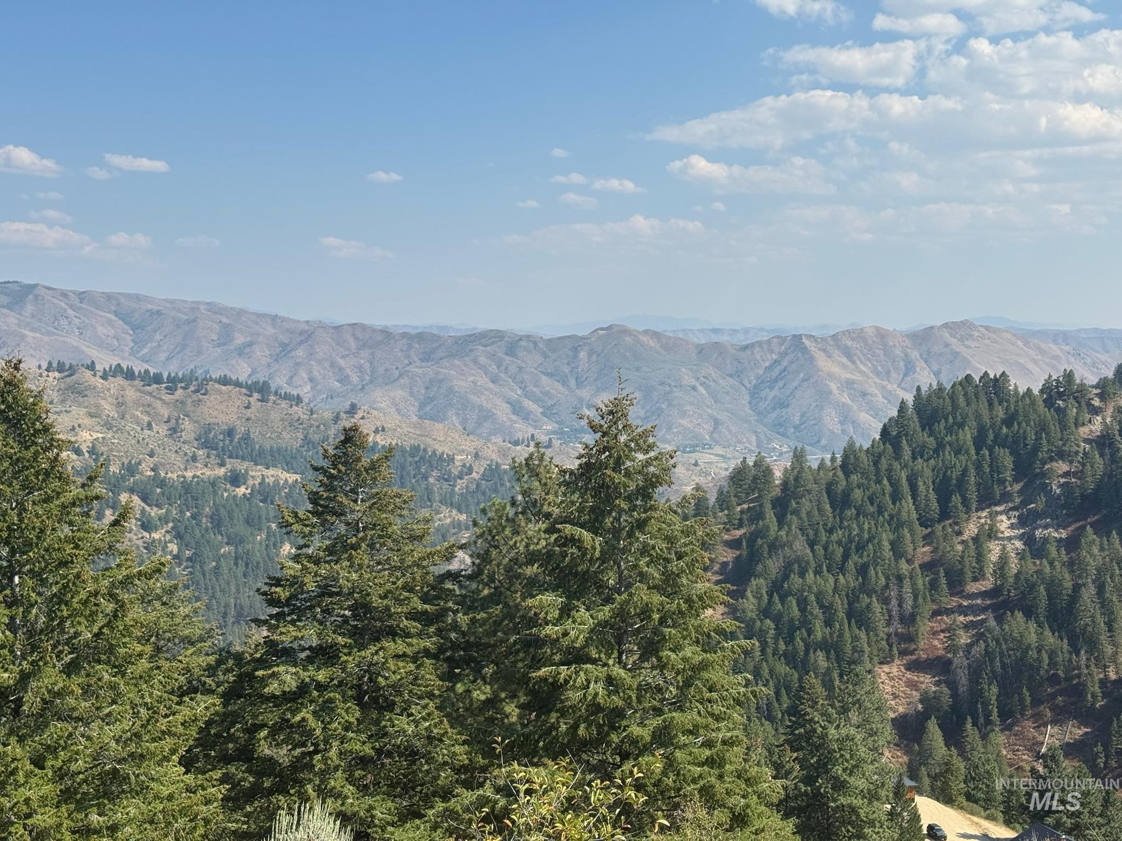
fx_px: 1556
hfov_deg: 39.7
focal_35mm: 48
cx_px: 561
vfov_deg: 30.3
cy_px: 420
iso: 64
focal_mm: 6.76
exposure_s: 1/5376
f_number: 1.78
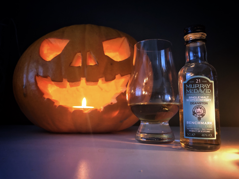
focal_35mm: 28
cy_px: 90
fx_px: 193
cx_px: 120
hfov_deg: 63.4
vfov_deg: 49.7
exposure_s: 1/15
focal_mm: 3.99
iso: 100
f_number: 1.8
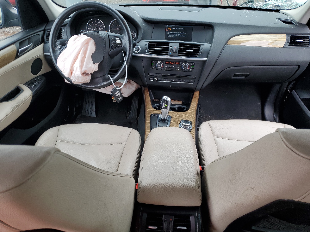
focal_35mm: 26
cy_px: 116
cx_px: 155
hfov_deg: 67.3
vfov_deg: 53.1
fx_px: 233
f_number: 1.5
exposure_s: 1/120
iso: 51
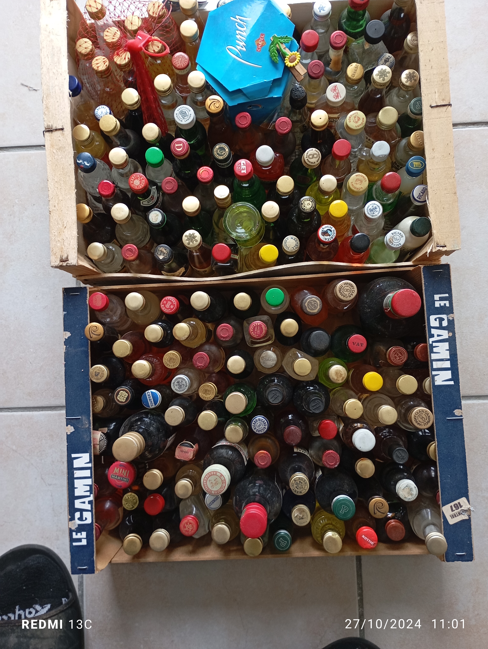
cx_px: 244
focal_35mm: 28
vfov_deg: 63.4
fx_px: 525
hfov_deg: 49.9
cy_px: 324
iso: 496
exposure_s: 1/50
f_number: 1.8
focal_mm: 4.27
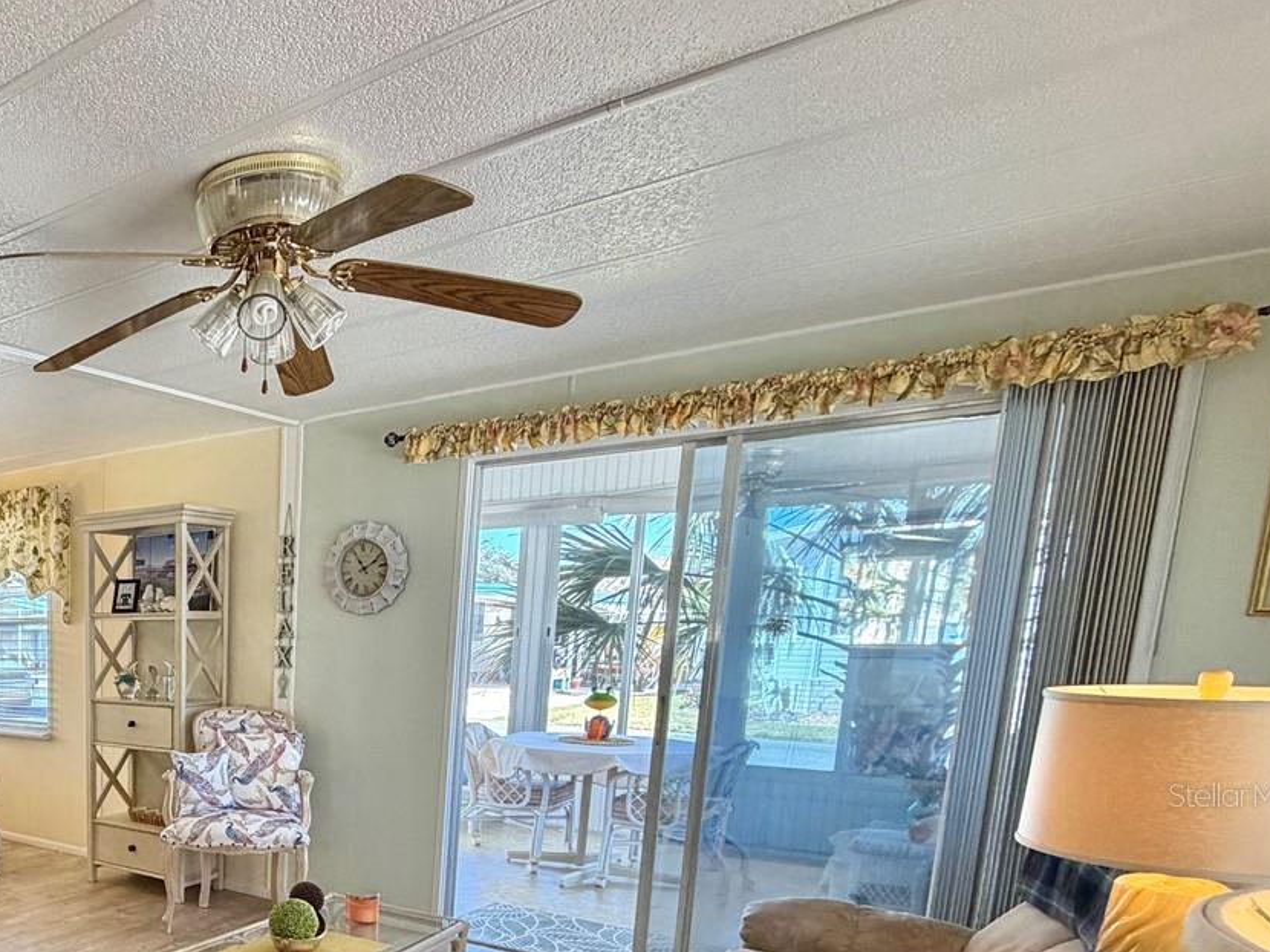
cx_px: 89
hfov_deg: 55.1
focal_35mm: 27
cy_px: 794
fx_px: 990
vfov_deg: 47.8
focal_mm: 2.22
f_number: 2.2
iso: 250
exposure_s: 1/120
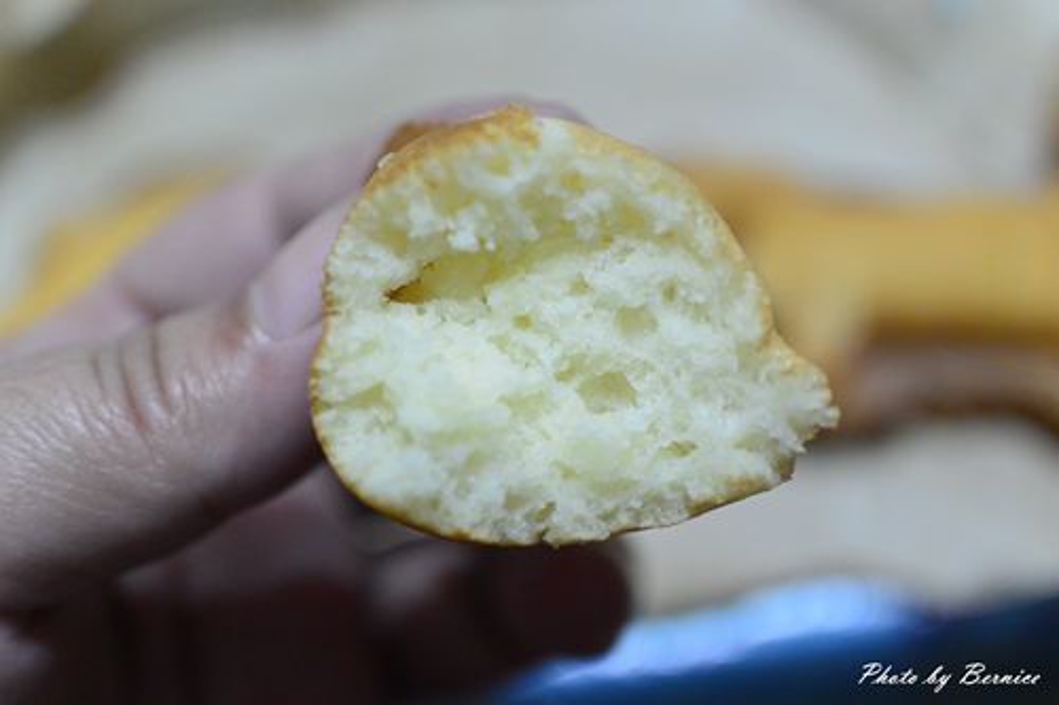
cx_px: 530
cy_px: 352
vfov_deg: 27.5
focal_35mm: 49
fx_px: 1441
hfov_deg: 40.4
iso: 800
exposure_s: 1/80
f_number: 1.8
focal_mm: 18.5
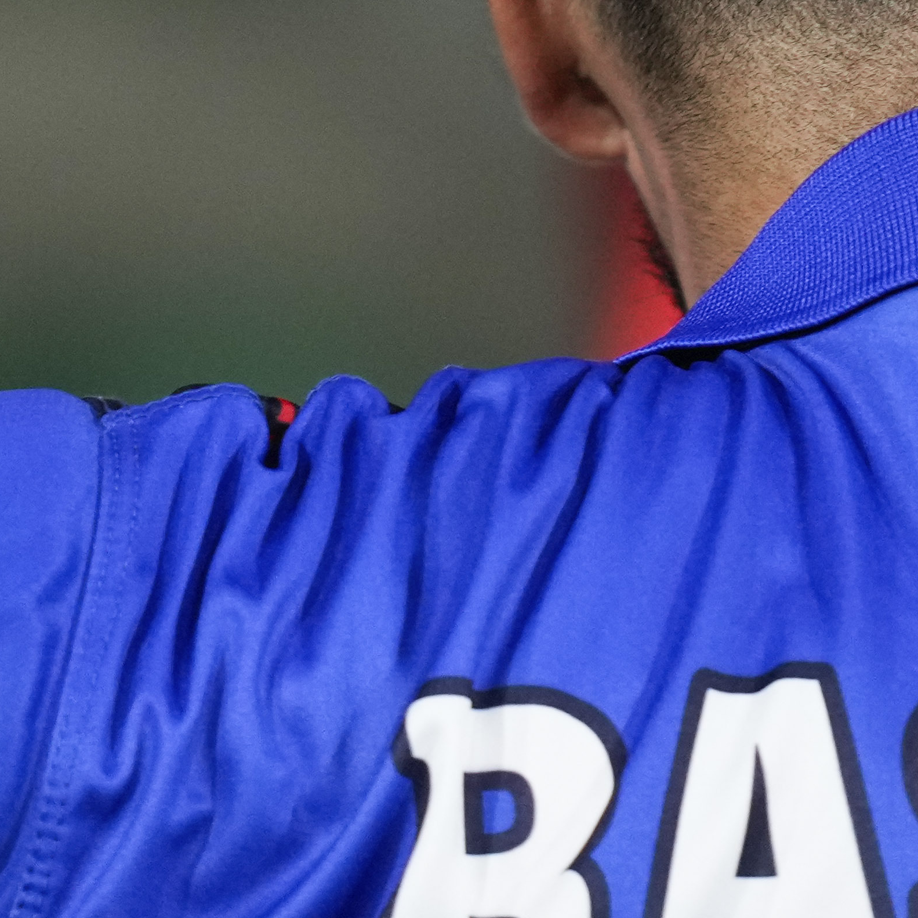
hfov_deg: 1.0
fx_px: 54246
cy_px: -335
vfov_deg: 1.0
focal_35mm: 1808
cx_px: 791
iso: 2000
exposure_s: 1/400
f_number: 2.8
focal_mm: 400
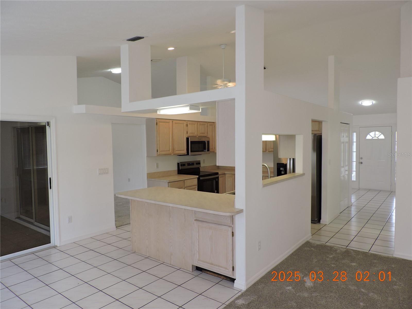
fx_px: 286
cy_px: 154
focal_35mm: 24
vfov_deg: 56.8
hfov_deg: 71.6
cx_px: 206
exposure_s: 1/40
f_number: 3
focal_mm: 4.3
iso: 100
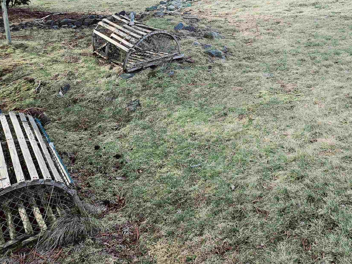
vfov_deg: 31.8
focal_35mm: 43
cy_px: 22
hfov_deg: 43.2
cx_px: 235
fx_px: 437
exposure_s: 1/756
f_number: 1.8
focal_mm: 5.4
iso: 25
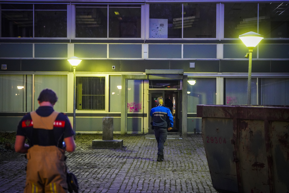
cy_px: 96
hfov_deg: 25.4
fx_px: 642
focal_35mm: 80
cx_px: 144
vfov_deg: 17.1
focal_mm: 80
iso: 6400
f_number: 2.8
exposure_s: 1/50
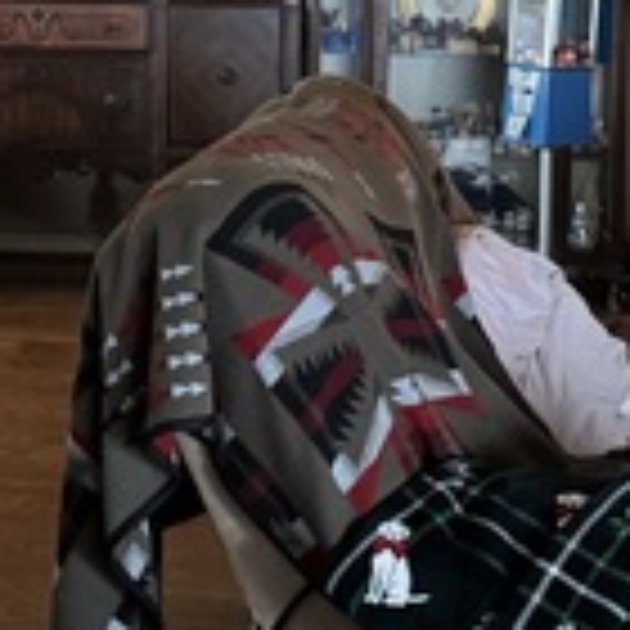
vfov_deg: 17.4
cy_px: -27
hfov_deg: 17.2
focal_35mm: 97
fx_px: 1997
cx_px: -108
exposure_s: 1/40
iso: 800
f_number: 1.78
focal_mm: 6.76
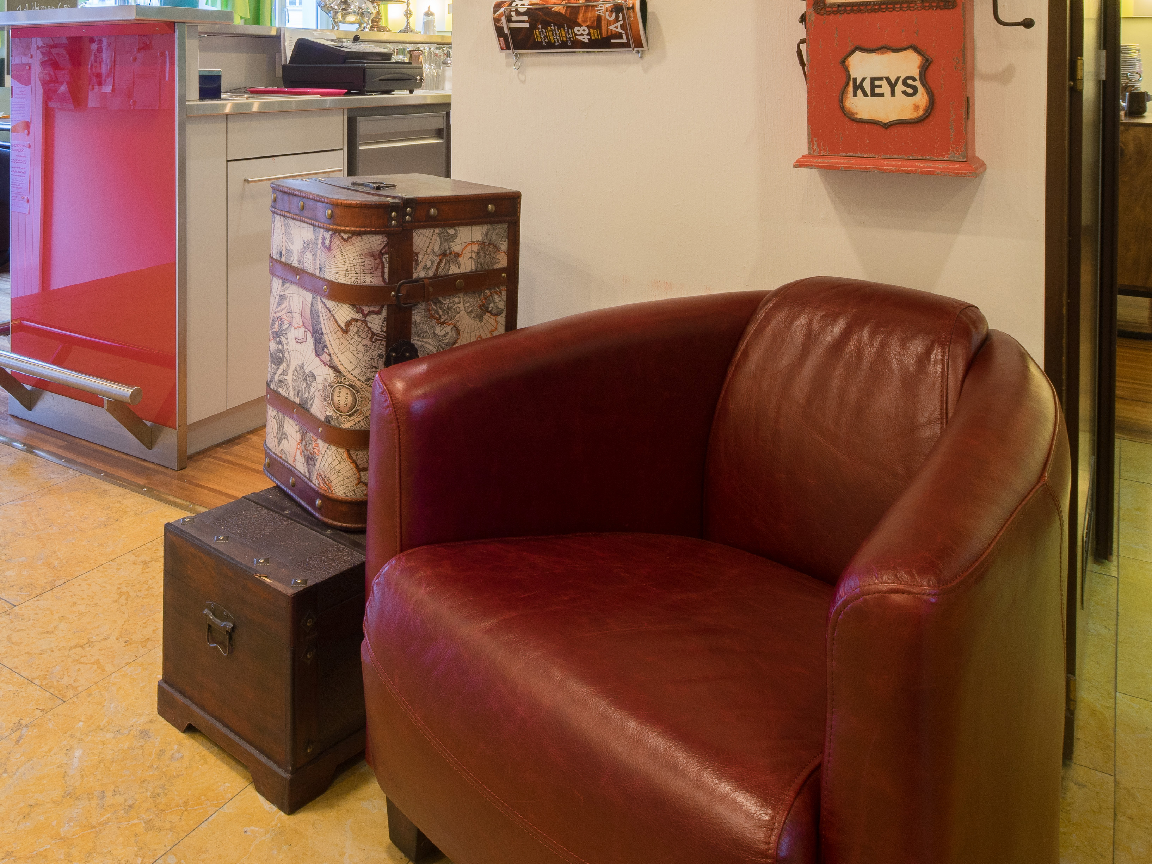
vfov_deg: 44.5
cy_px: 173
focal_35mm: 30
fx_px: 998
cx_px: 358
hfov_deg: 58.2
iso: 100
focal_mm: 17
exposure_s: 2.5
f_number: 16
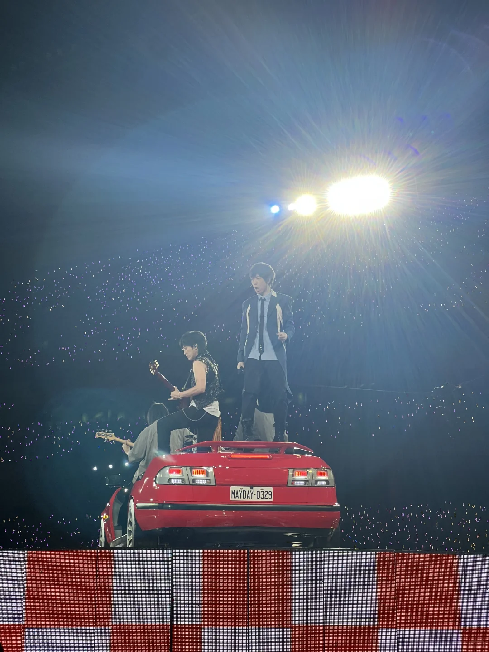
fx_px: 1450
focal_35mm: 77
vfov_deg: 25.3
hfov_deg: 19.1
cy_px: 326
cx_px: 244
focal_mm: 9
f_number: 2.8
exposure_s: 1/100
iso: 64
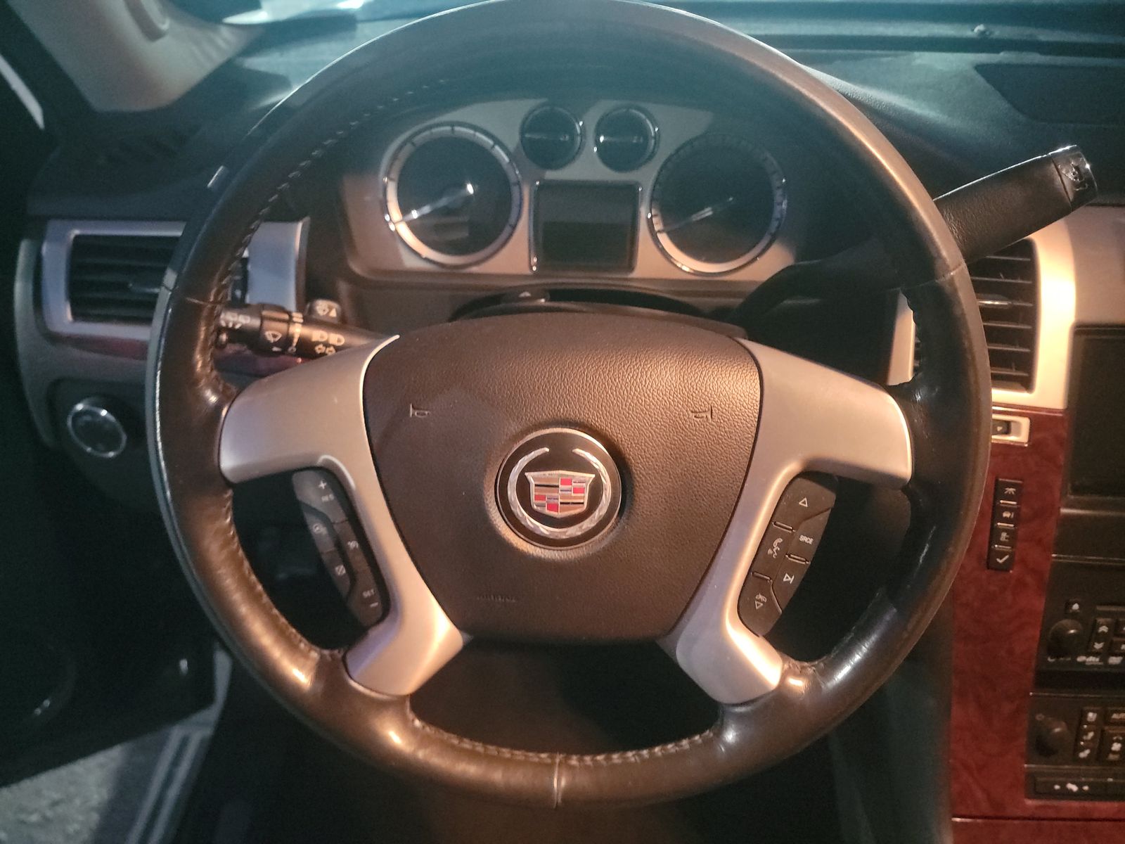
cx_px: 562
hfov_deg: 71.6
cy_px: 422
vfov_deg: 56.8
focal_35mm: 24
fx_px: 780
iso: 2831
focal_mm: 6.7
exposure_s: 1/10
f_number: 1.8
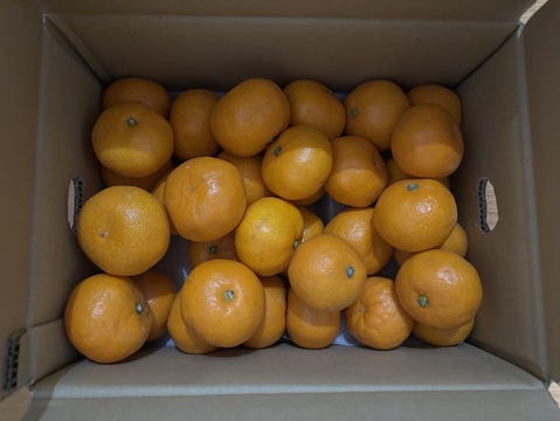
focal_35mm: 26
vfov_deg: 53.1
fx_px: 421
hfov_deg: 67.3
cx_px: 280
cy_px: 210
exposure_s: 1/30
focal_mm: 5.96
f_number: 1.6
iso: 800
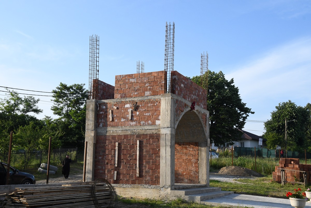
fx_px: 397
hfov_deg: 42.7
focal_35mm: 46
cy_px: 104
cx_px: 156
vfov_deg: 29.2
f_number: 11
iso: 640
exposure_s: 1/500
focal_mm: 31
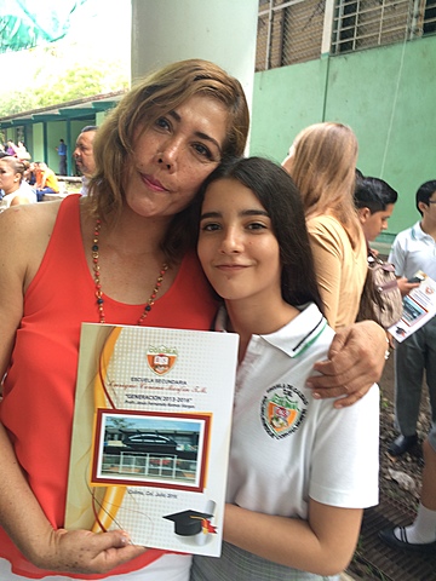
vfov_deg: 61.7
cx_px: 218
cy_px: 290
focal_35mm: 29
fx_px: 487
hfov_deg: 48.2
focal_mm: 4.15
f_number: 2.2
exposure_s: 1/40
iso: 32
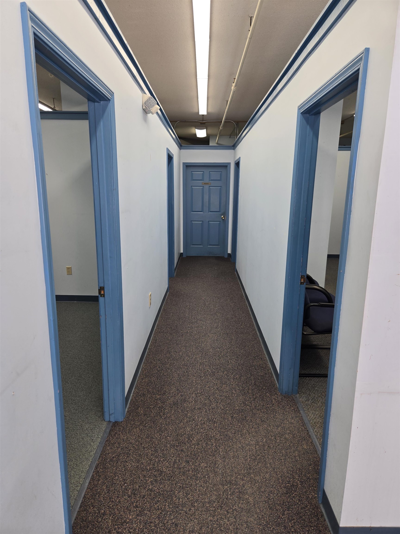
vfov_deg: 73.9
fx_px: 354
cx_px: 200
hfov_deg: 58.9
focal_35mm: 23
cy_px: 267
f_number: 1.8
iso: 50
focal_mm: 5.4
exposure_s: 1/120
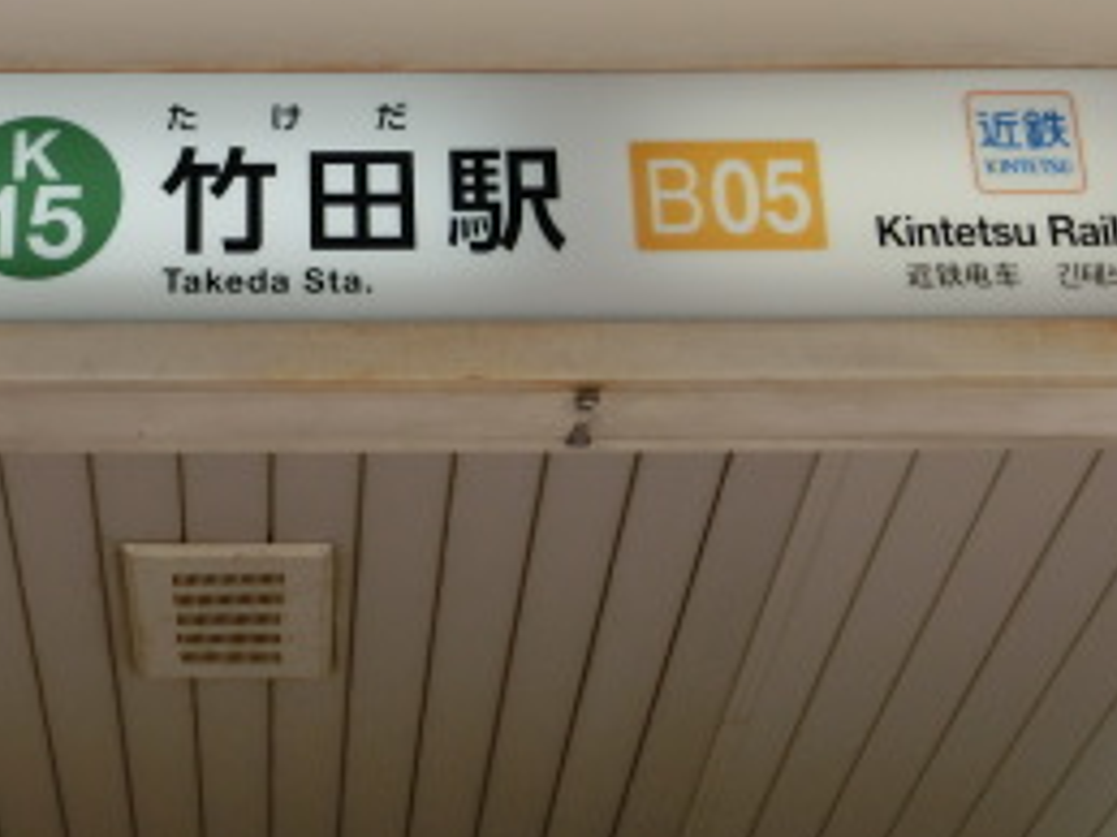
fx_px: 2709
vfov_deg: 16.9
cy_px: -138
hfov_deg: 23.0
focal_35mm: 84
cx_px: 242
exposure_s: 1/200
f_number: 3.9
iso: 80
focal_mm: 6
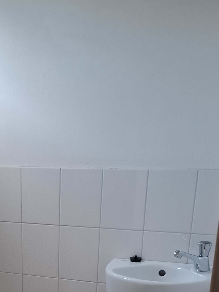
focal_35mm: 55
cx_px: 36
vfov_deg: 31.6
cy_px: 308
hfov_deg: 26.0
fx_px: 464
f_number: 1.8
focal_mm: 5.54
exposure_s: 1/33
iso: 250
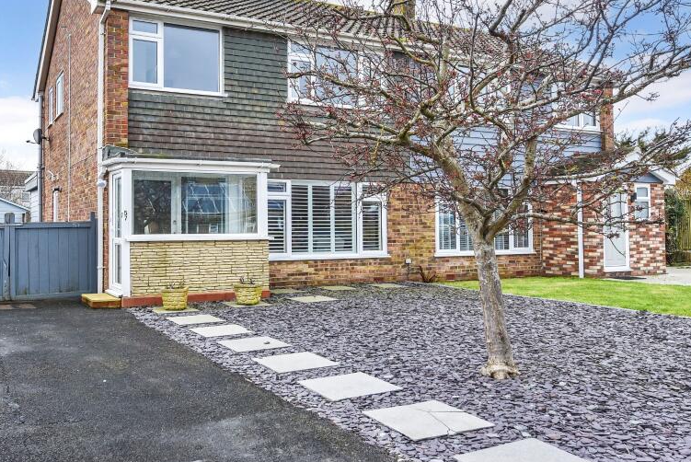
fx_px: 576
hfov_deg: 61.4
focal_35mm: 30
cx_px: 277
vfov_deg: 43.7
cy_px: 225
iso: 400
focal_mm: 22
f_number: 9
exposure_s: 1/640
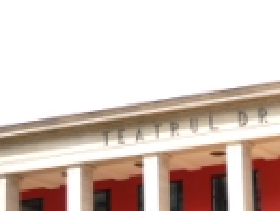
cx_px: 323
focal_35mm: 109
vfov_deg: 13.4
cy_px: 222
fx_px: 883
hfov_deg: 17.3
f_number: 10
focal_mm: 22
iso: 250
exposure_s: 1/400
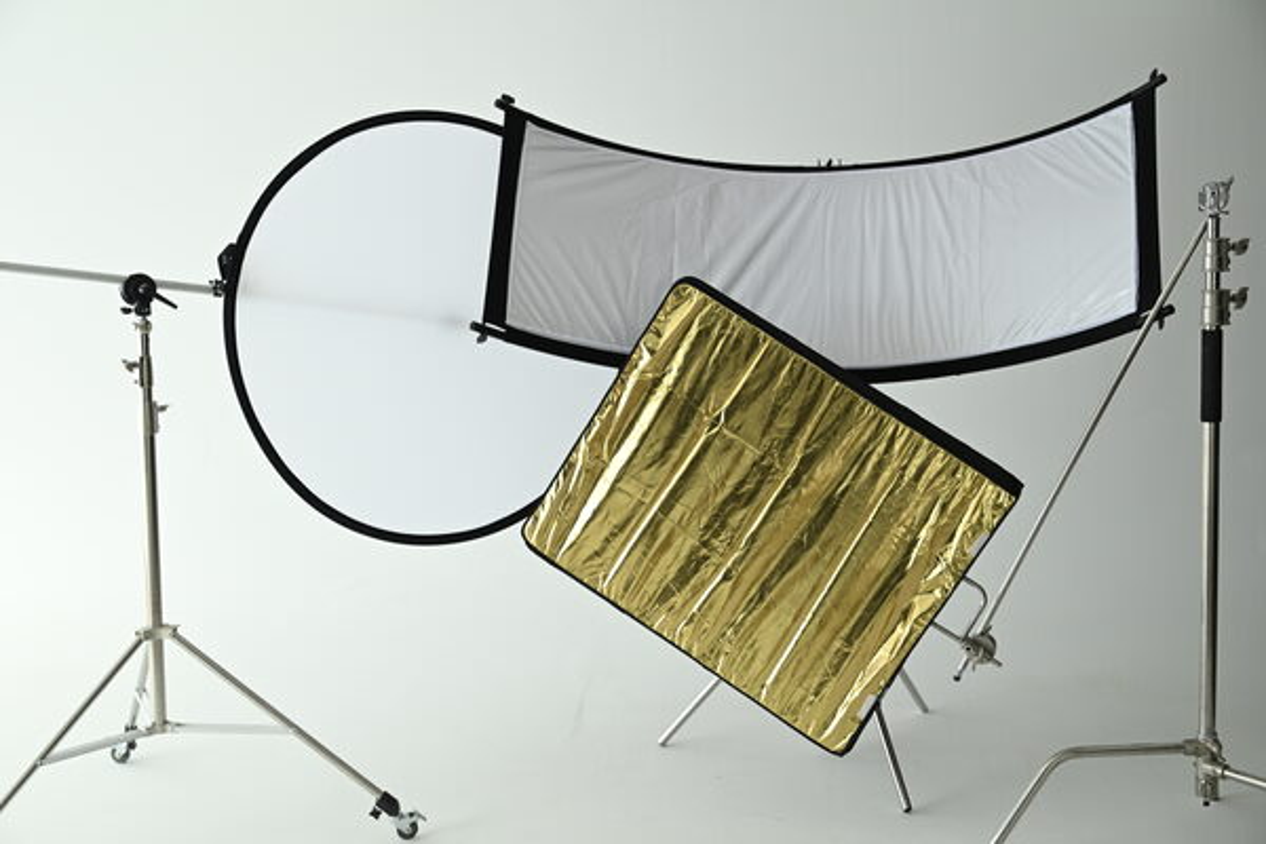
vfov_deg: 28.6
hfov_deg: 41.9
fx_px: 1653
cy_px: 422
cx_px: 633
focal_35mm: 47
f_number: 4
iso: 640
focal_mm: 47
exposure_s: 1/50
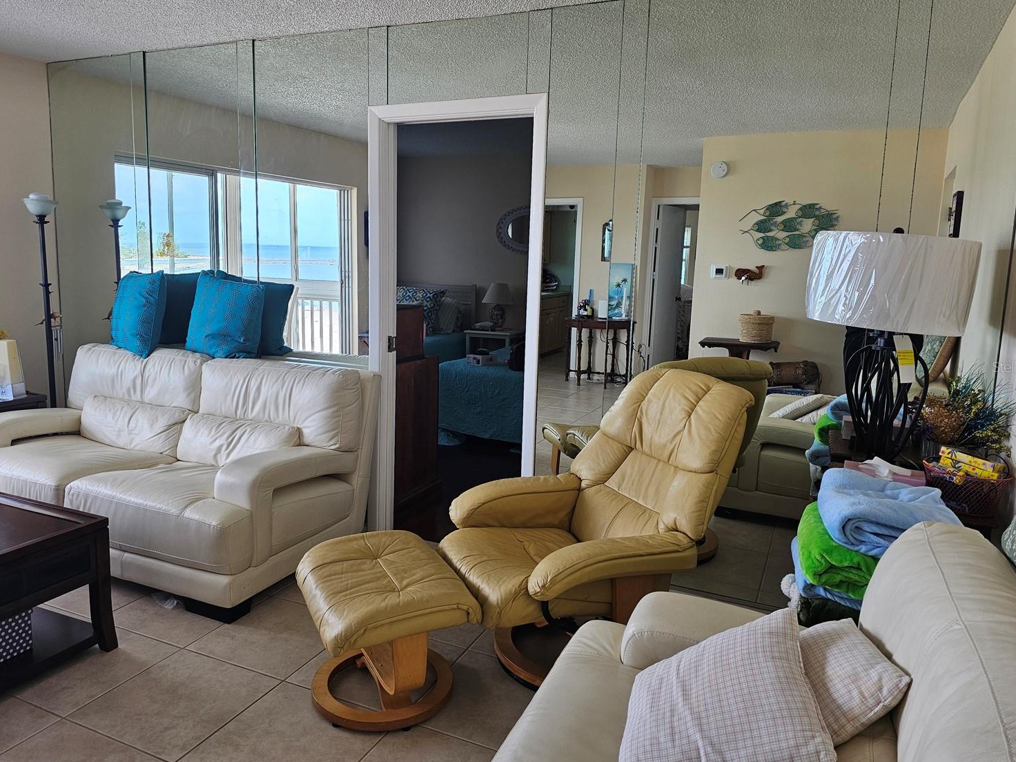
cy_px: 367
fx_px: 734
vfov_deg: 54.9
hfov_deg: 69.4
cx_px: 505
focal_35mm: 25
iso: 80
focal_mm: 6.3
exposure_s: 1/207
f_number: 1.7
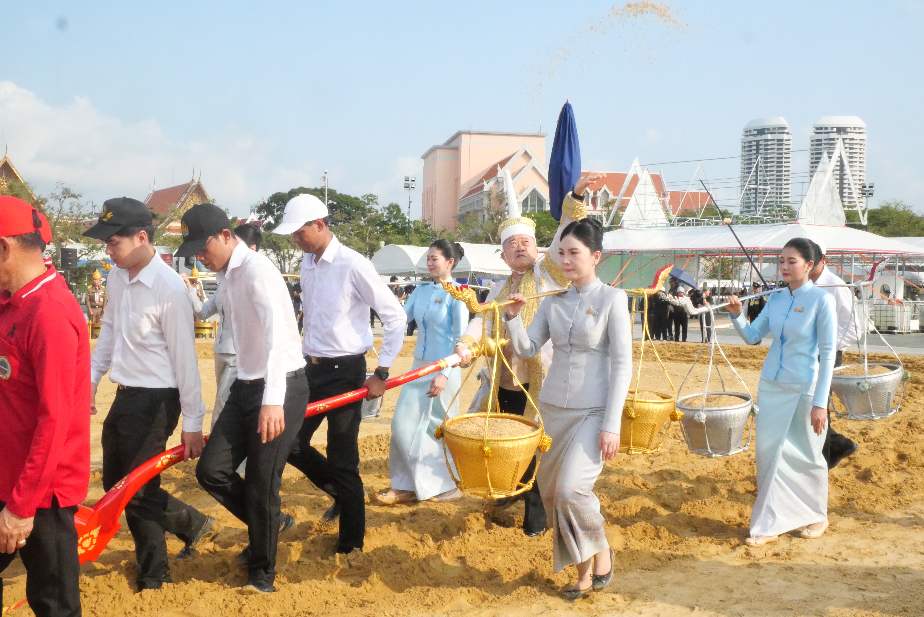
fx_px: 1053
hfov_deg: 47.4
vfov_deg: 32.7
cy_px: 308
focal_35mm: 41
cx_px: 462
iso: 4000
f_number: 22
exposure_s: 1/640
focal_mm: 20
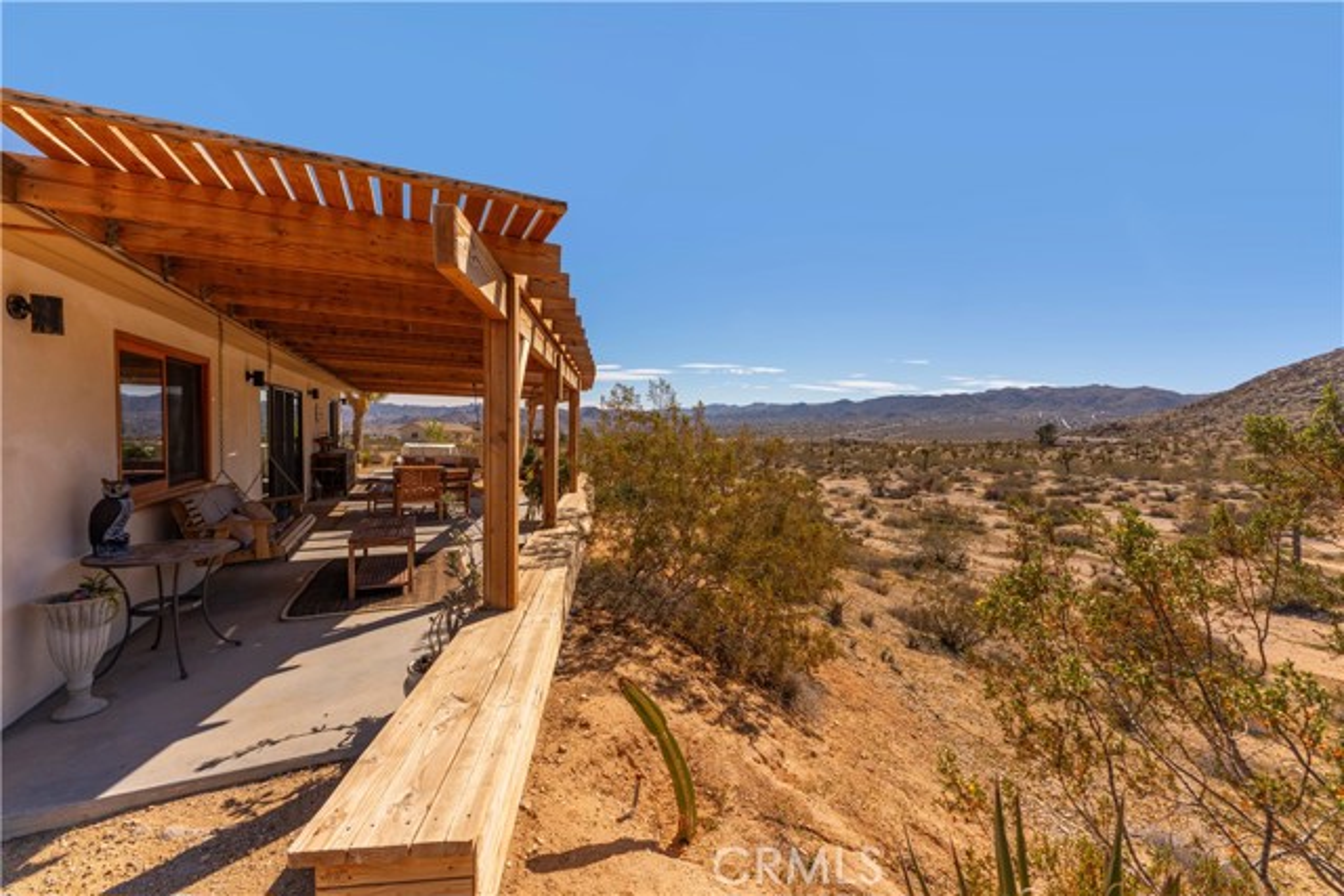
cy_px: 448
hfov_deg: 104.2
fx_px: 523
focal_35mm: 14
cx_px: 672
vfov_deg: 81.2
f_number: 4
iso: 100
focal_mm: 14
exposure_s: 1/320
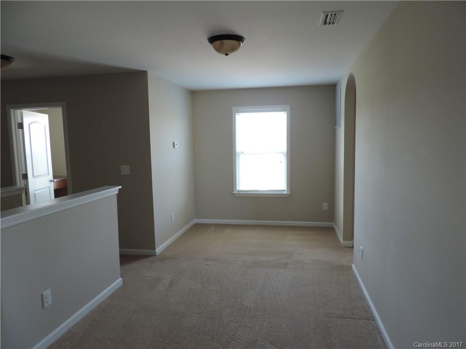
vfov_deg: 56.8
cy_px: 174
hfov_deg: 71.6
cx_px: 233
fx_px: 323
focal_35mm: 24
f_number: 3
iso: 220
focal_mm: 4.3
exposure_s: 1/30
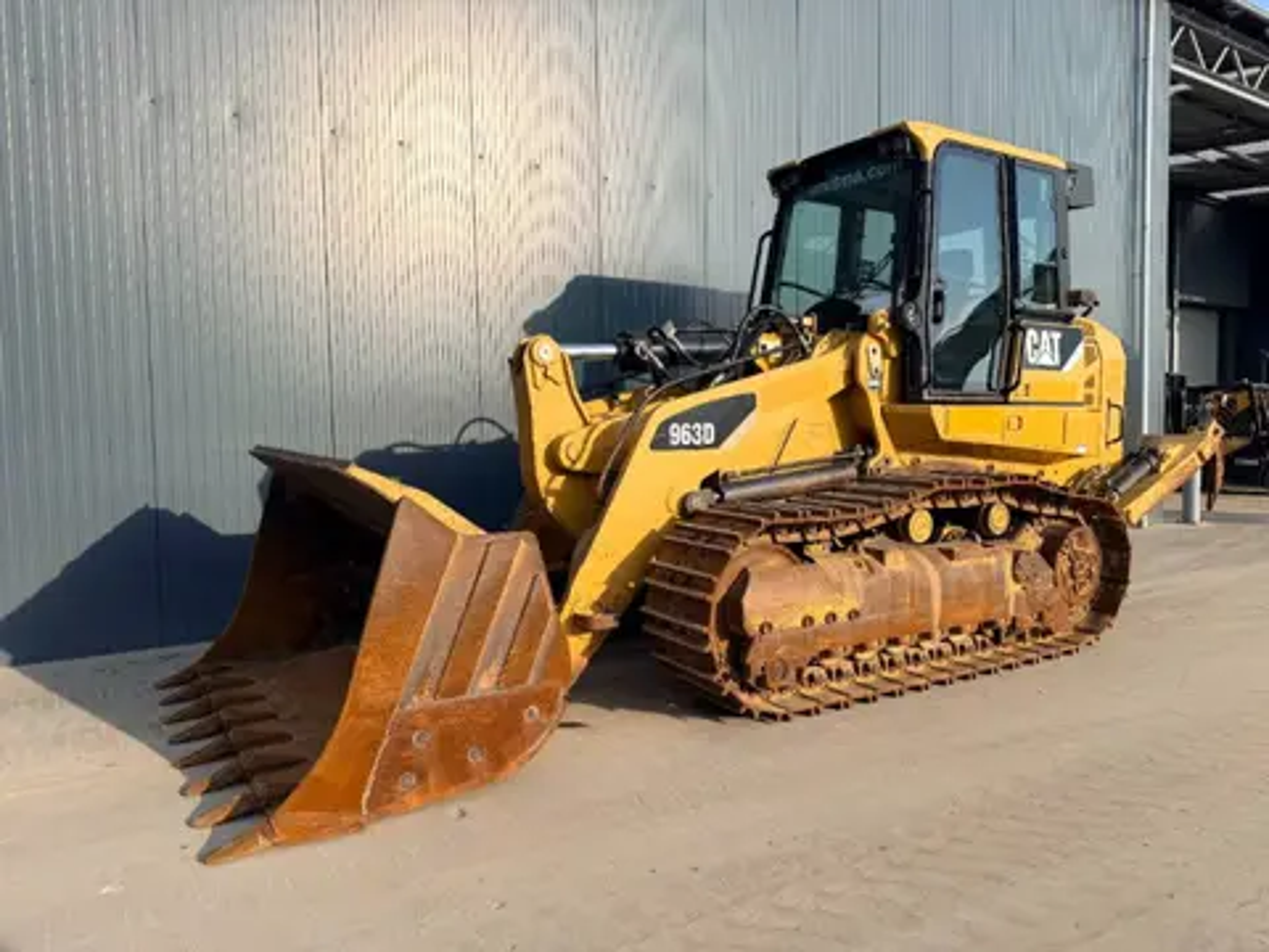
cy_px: 476
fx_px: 880
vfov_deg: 56.8
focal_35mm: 24
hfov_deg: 71.6
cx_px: 634
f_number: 1.78
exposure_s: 1/2232
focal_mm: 6.76
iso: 80
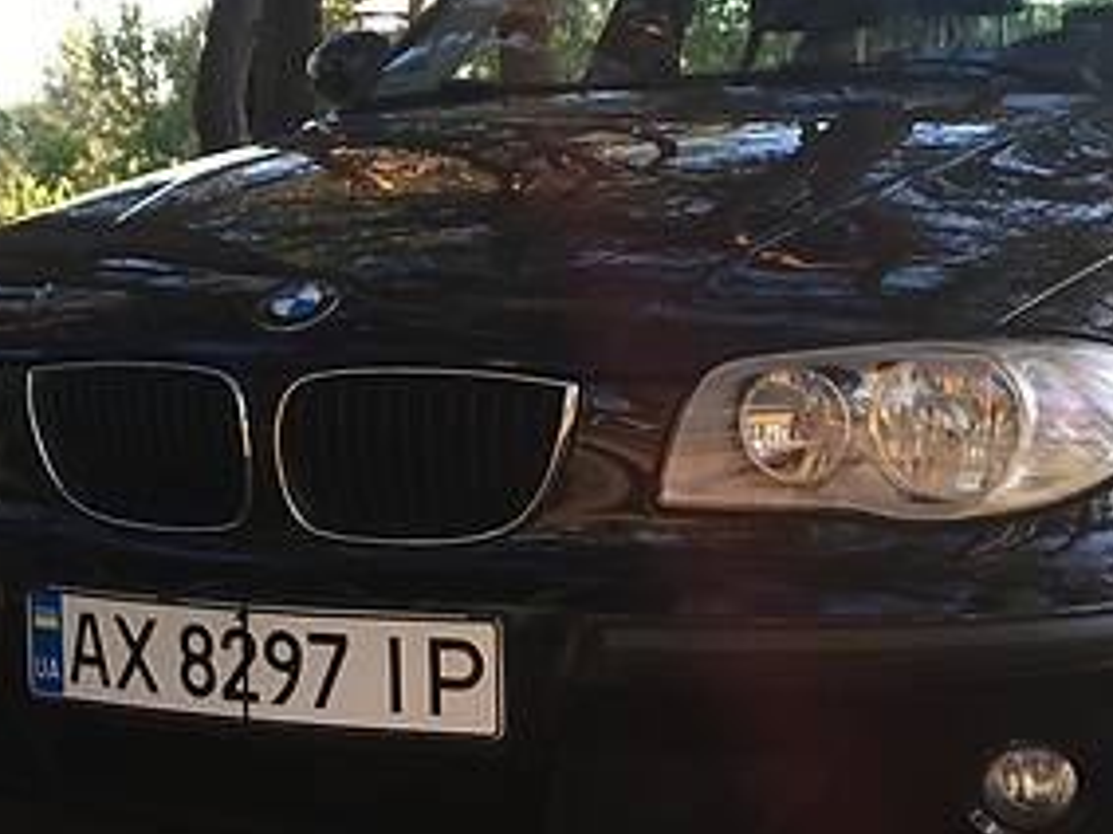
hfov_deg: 23.8
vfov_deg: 18.0
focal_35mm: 82
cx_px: 566
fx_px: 2635
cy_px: 472
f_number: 2.2
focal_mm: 4.2
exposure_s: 1/100
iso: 25
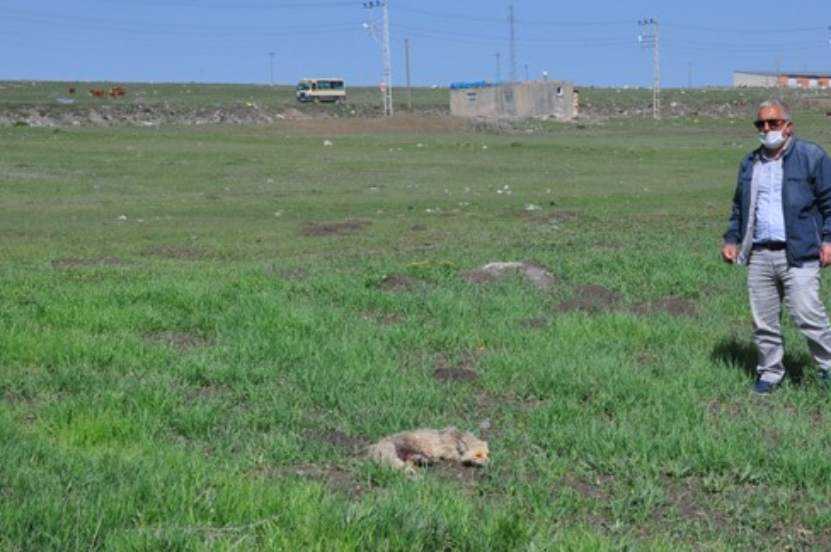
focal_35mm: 76
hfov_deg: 26.6
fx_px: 1752
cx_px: 506
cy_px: 325
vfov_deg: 17.9
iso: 1000
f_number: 14
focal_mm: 38
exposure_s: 1/800
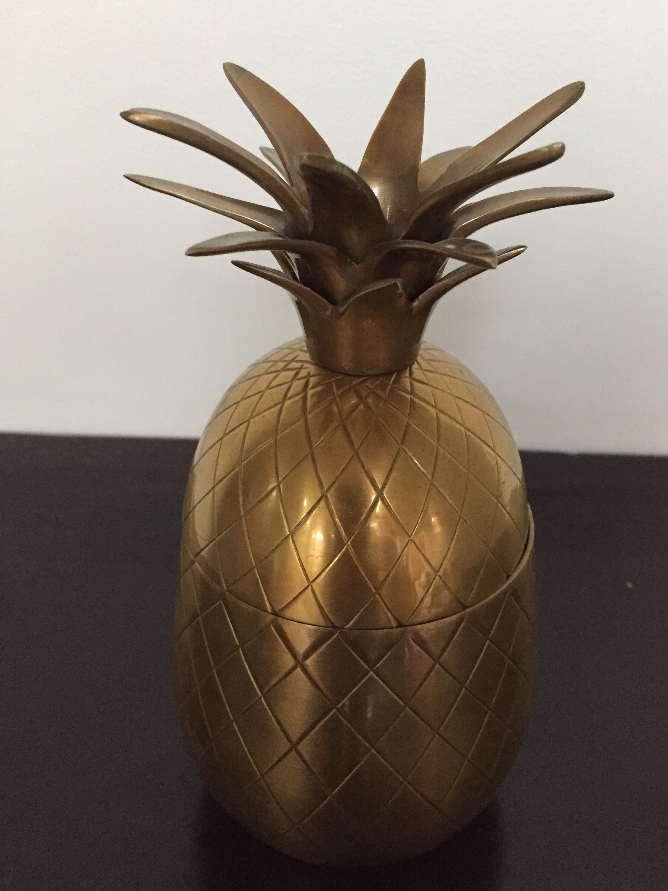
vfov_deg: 56.8
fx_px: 823
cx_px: 367
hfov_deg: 44.1
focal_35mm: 32
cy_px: 450
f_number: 2.2
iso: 400
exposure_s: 1/17
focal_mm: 4.15
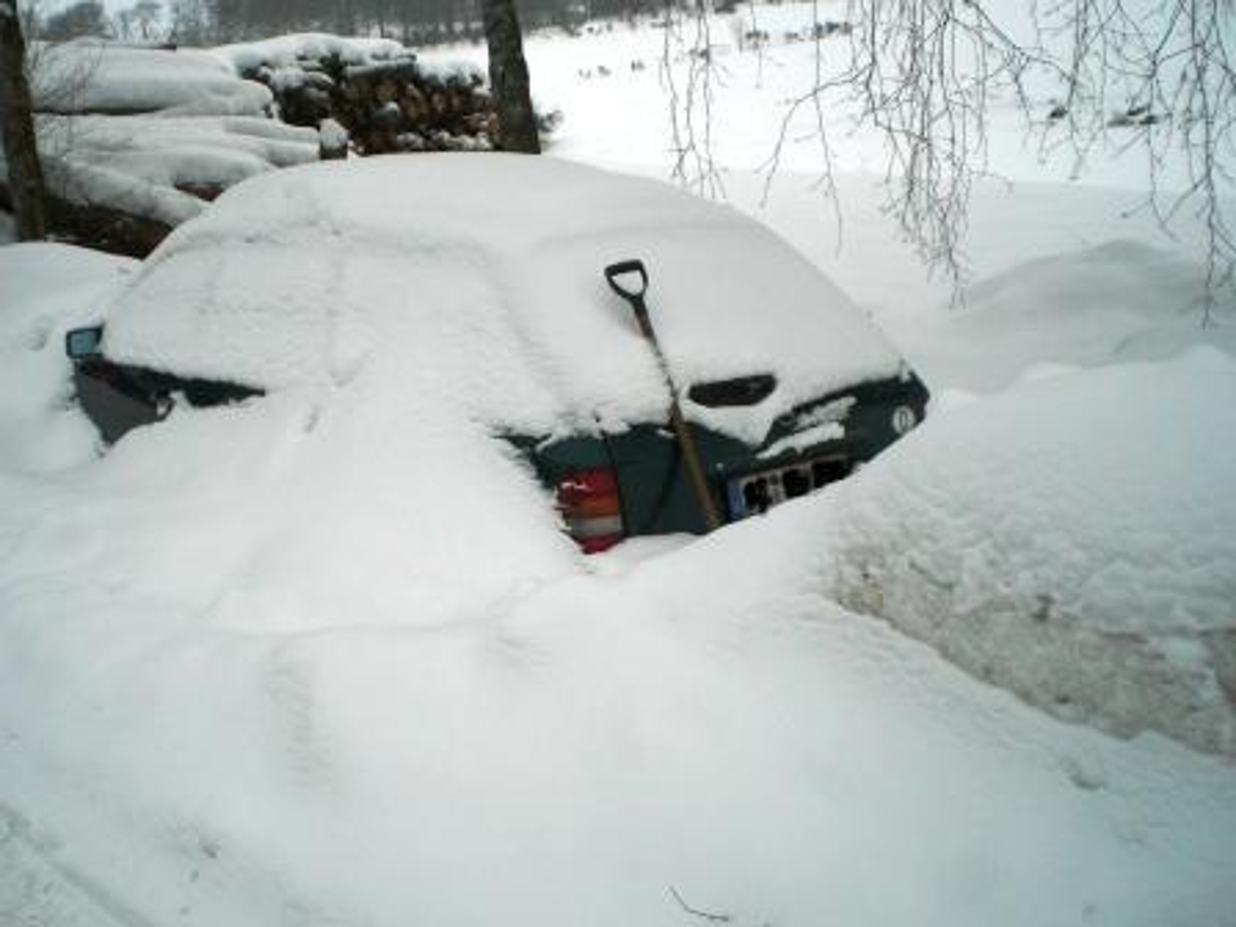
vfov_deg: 37.7
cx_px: 618
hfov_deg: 49.0
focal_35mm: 38
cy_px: 464
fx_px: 1357
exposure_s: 1/125
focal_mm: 6.3
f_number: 3.1
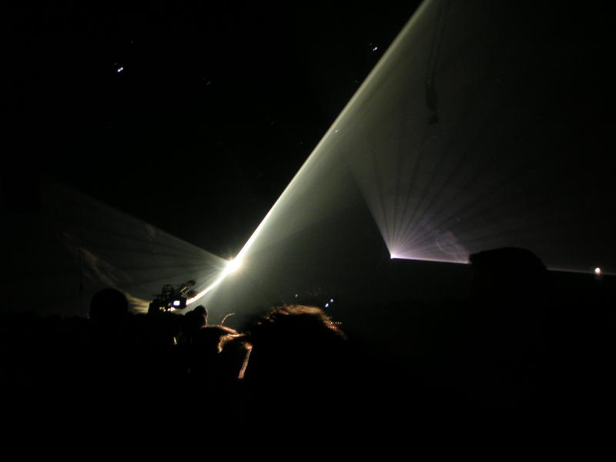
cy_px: 231
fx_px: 676
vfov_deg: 37.7
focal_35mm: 38
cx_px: 308
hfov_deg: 49.0
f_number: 2.8
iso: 100
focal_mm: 6
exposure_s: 1/8
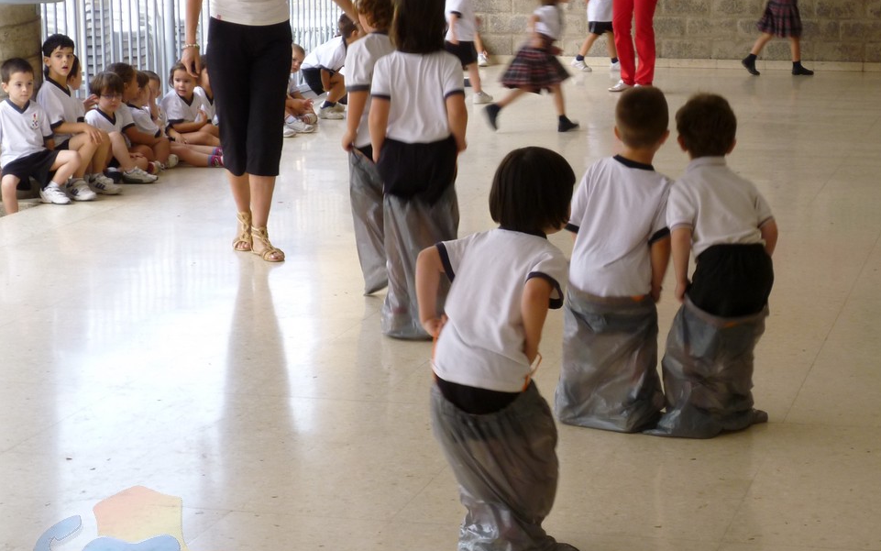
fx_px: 2305
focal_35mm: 96
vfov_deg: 13.6
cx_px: 542
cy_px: 304
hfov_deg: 21.6
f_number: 5.4
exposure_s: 1/50
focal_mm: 12.2
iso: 160
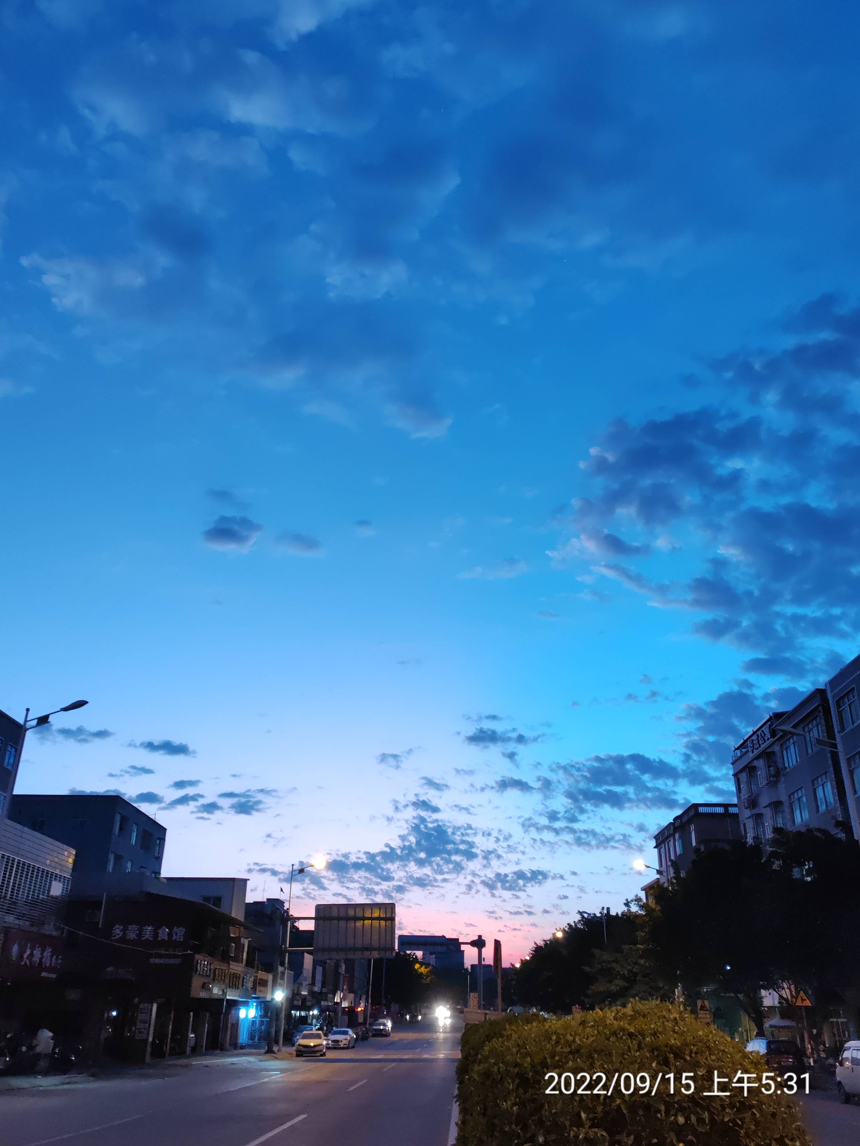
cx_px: 430
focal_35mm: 27
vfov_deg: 65.3
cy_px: 573
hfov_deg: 51.4
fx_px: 894
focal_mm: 5.52
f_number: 1.9
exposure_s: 1/33.3
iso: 1430
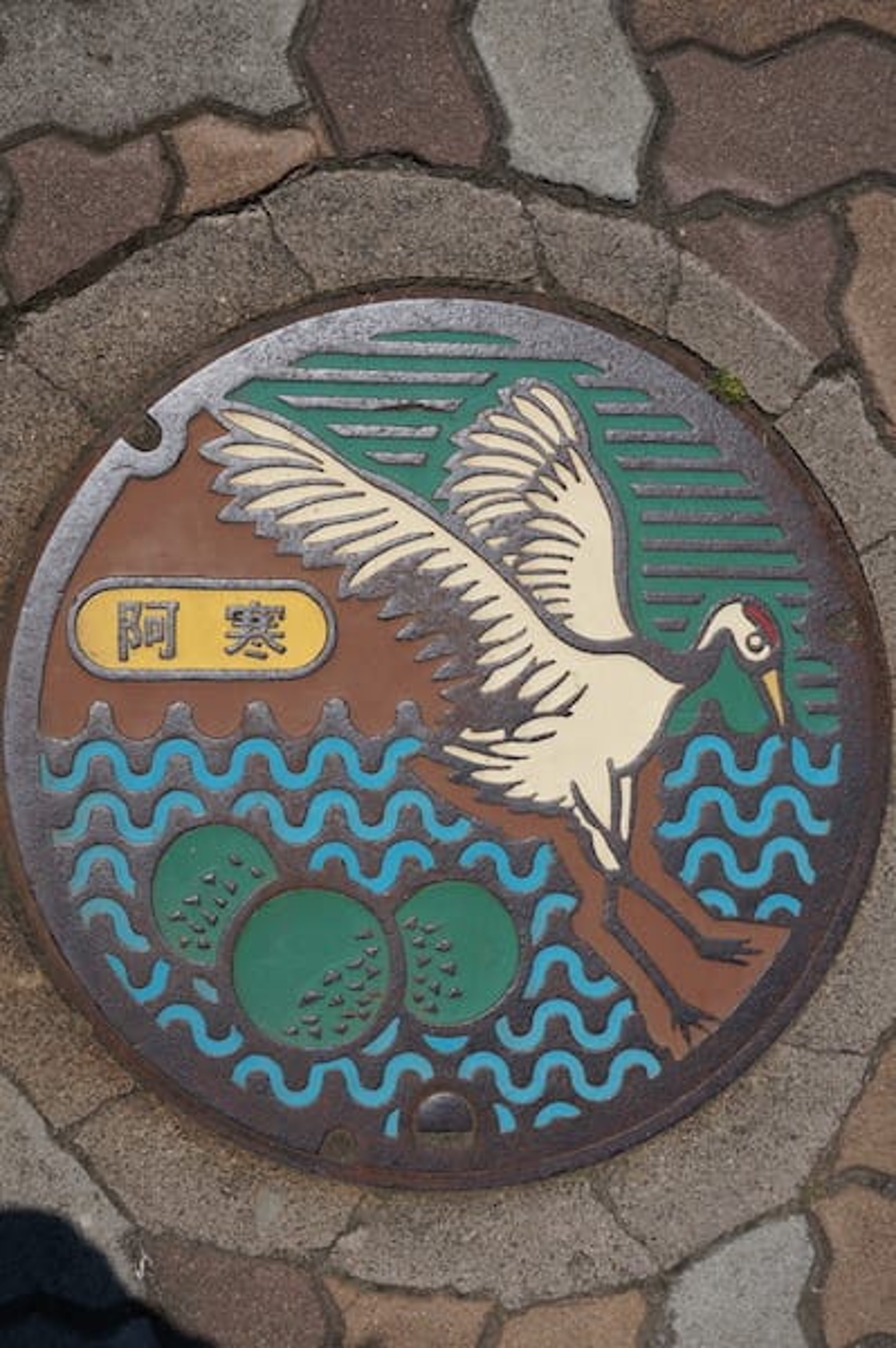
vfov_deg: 57.3
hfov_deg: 39.9
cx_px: 448
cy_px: 674
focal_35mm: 33
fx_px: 1234
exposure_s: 1/400
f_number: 9
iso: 100
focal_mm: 22
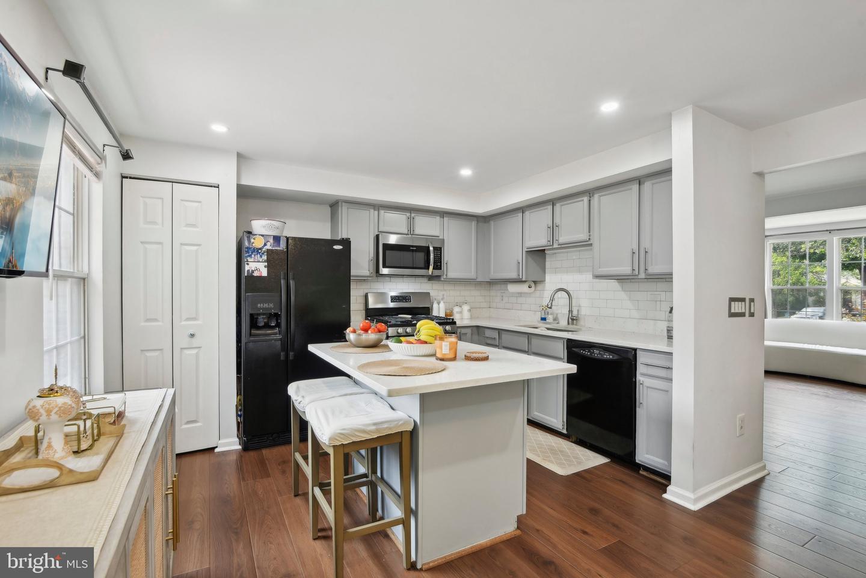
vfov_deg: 73.8
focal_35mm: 16
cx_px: 433
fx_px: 385
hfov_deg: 96.7
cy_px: 289
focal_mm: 16
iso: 400
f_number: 8
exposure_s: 1/20
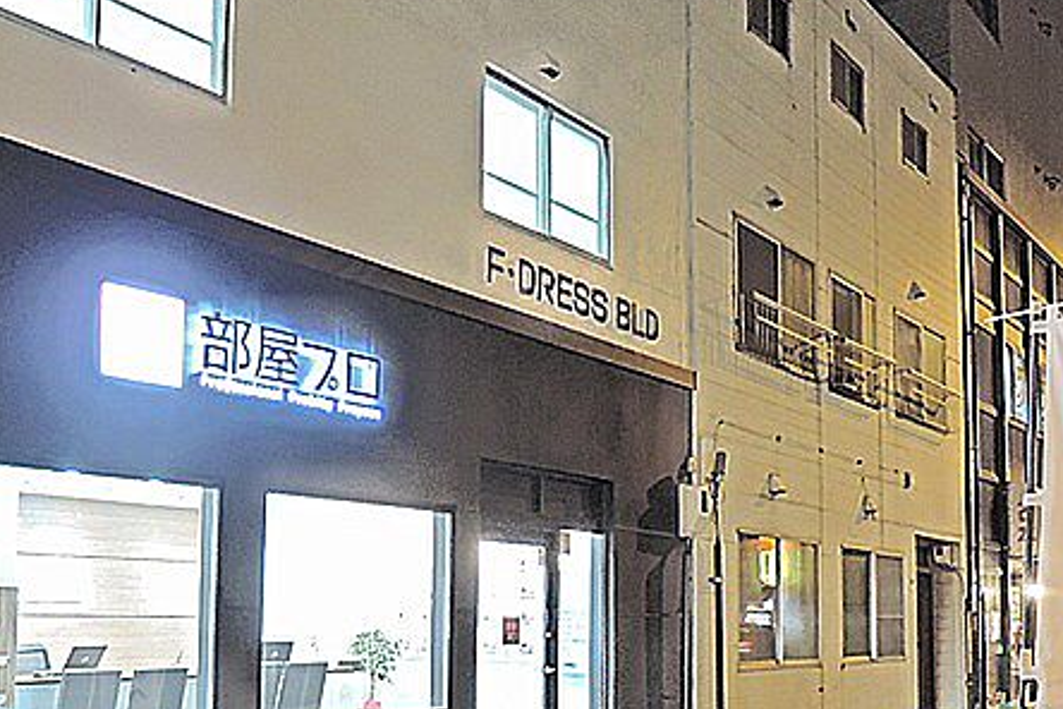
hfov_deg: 53.0
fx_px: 1063
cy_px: 539
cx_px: 457
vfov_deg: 36.0
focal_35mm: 36
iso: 1000
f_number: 1.8
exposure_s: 1/15
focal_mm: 5.1
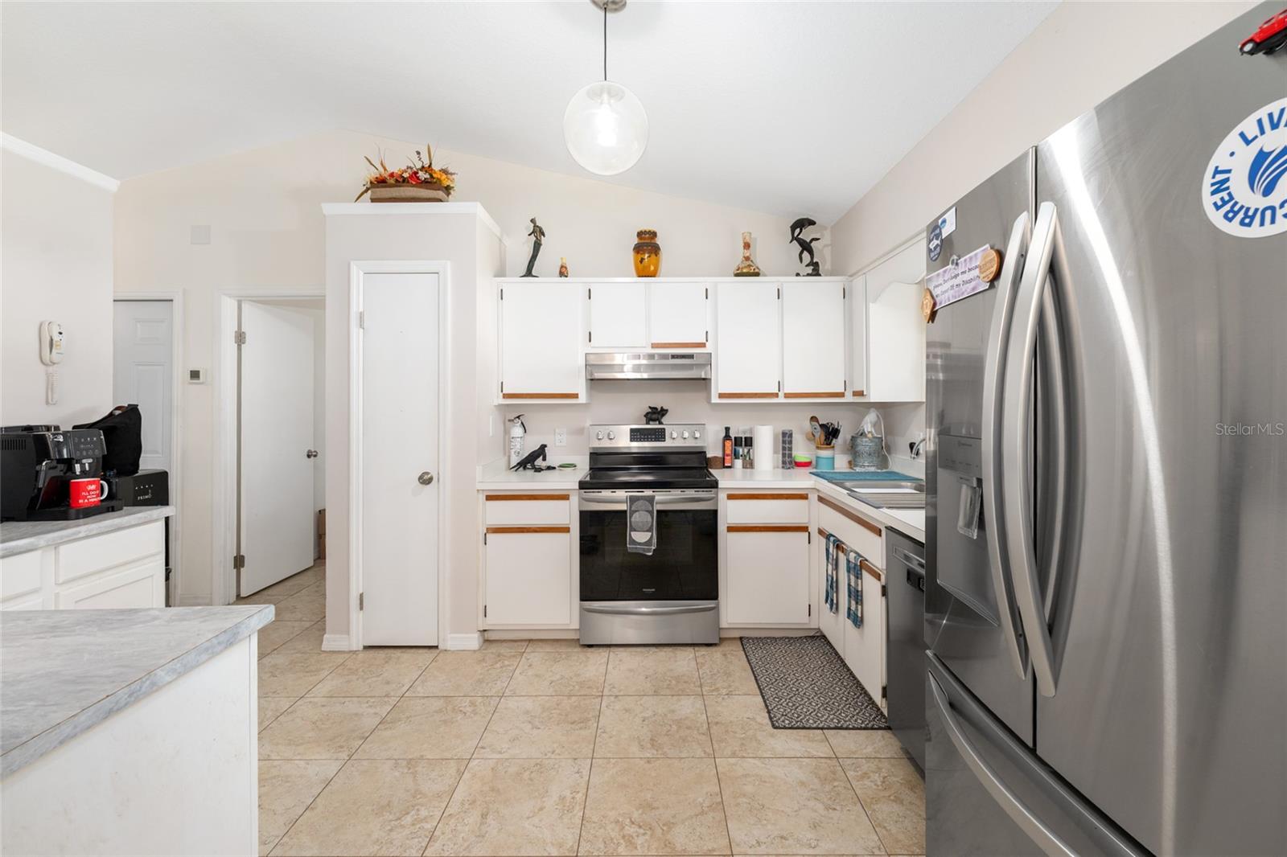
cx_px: 644
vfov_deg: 77.3
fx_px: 536
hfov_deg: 100.4
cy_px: 428
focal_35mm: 15
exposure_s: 1/3
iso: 400
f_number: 7.1
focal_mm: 15
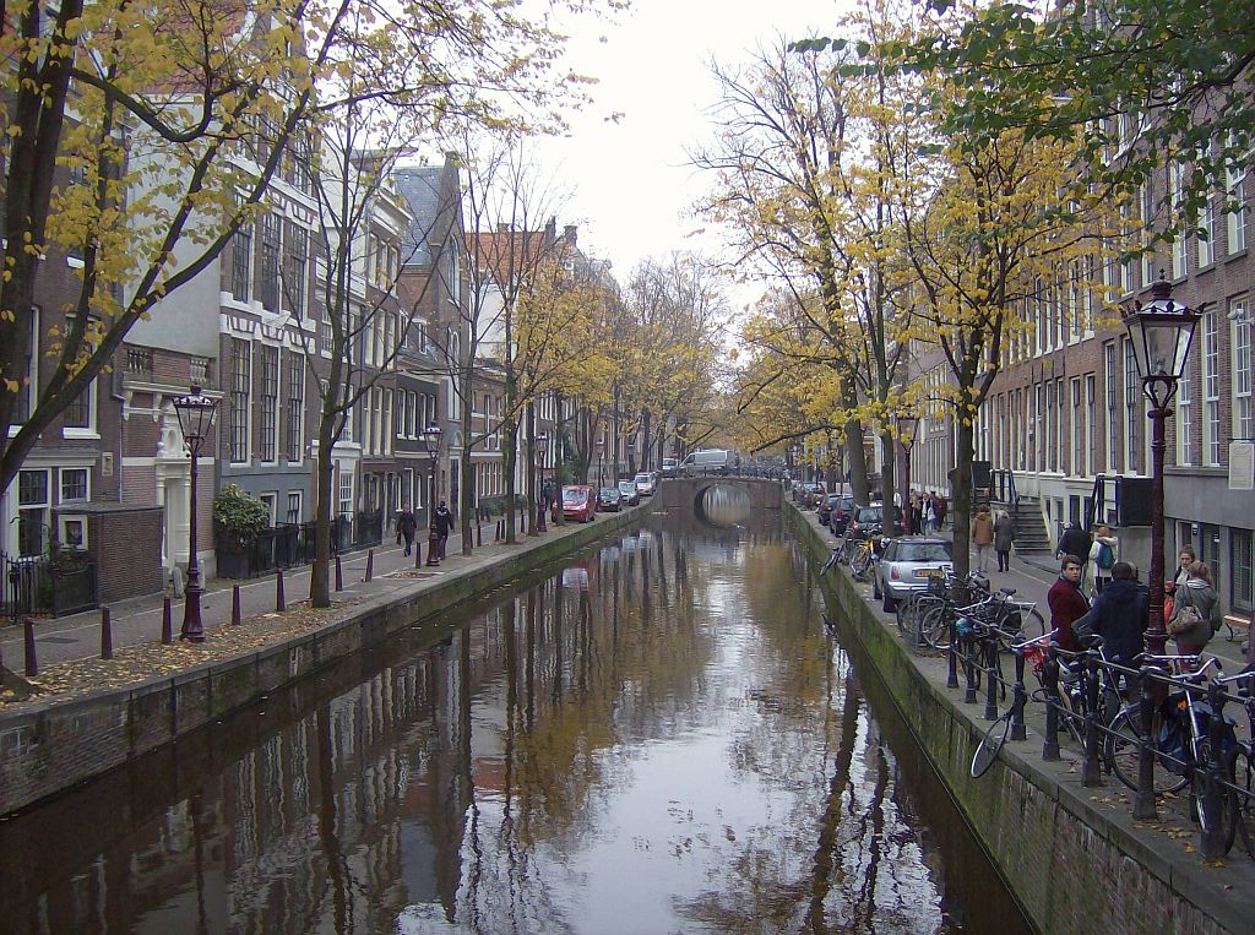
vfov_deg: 39.5
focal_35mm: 36
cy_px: 468
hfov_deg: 51.5
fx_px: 1302
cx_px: 628
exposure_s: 1/131
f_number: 2.8
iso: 100
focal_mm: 6
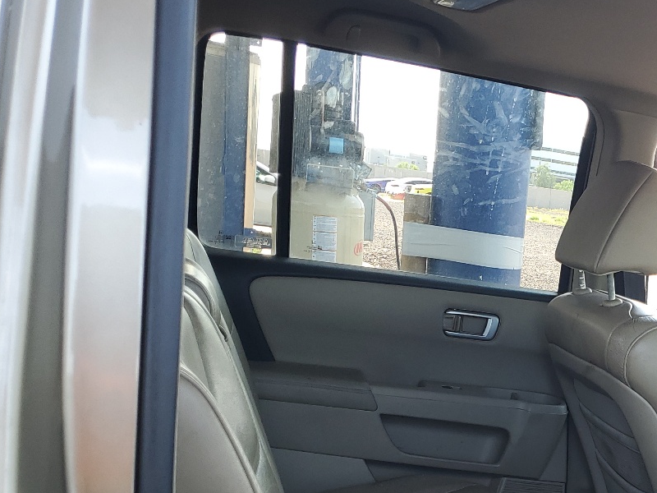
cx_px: 645
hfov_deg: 33.9
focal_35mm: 52
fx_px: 987
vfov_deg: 26.7
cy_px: 482
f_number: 1.5
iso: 50
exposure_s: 1/147
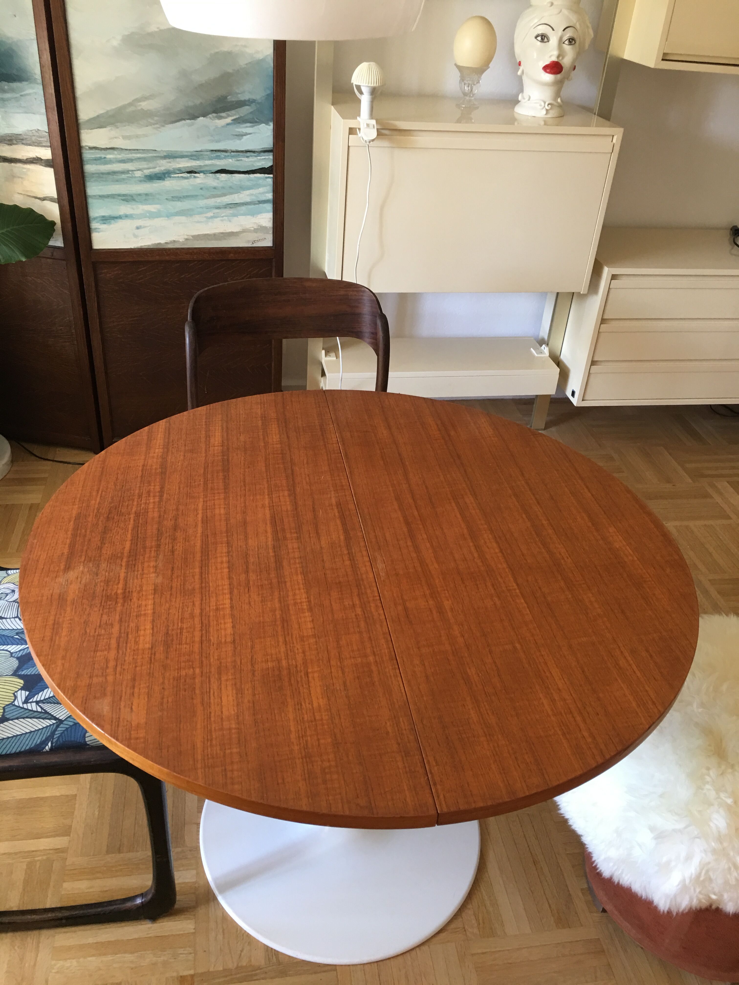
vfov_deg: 61.7
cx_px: 370
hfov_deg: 48.2
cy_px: 492
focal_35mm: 29
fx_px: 825
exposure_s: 1/17
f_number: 2.2
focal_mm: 4.15
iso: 50
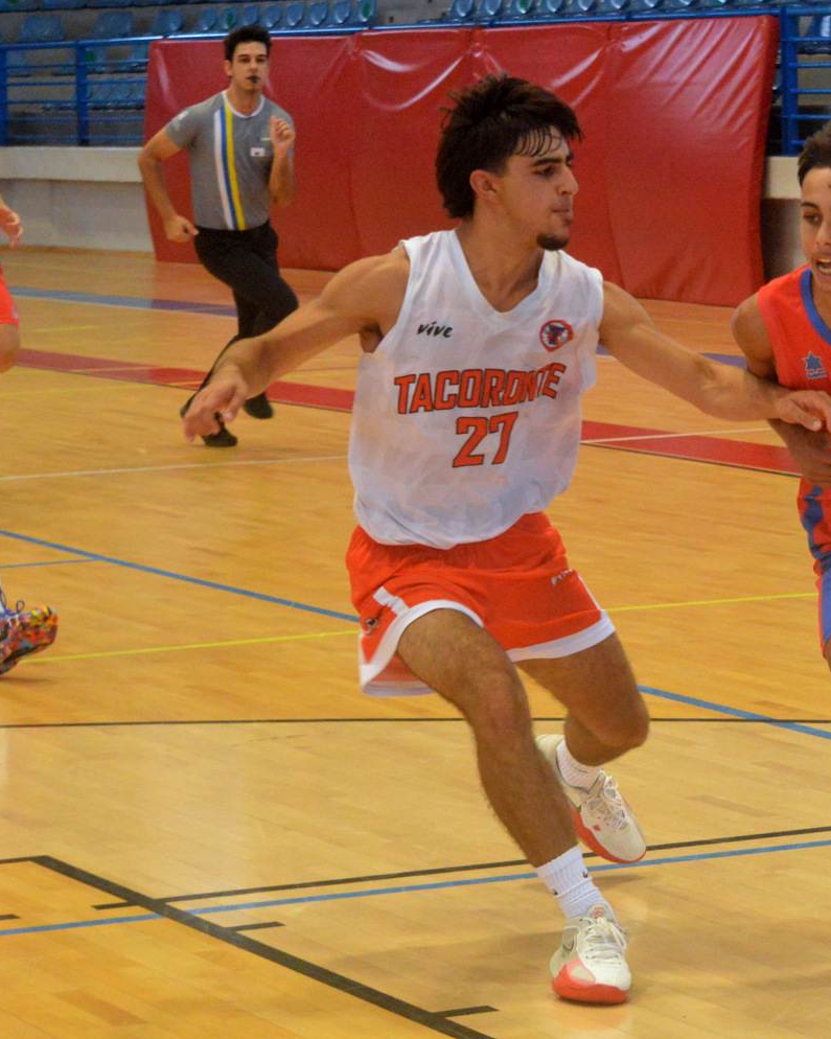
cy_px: 520
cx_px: 686
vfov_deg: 16.5
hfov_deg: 13.1
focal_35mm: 117
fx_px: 3588
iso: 3200
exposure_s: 1/500
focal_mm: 55
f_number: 6.3
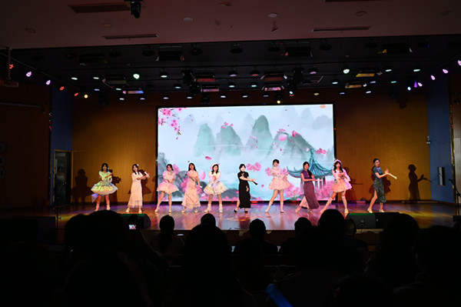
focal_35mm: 28
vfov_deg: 47.1
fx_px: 352
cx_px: 230
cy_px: 154
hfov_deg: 66.5
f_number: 6.3
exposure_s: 1/30
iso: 125
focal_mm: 27.5
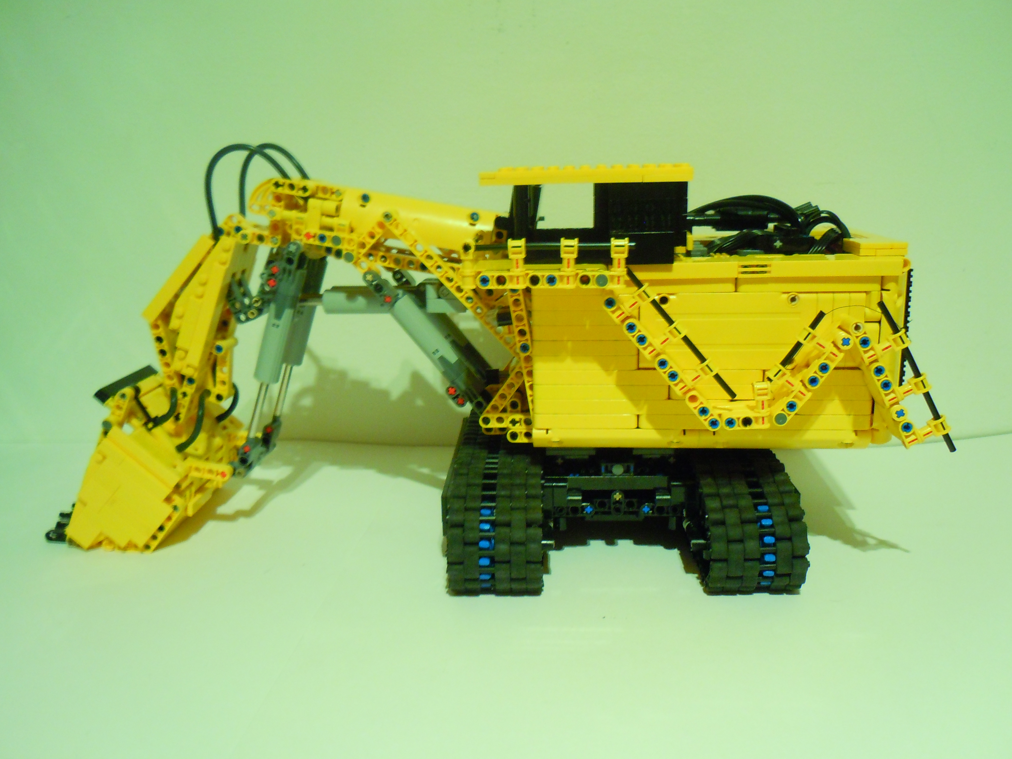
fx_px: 877
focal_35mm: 30
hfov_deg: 60.0
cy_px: 380
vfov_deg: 46.8
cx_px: 506
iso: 400
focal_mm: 5.4
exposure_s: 1/6
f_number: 3.5
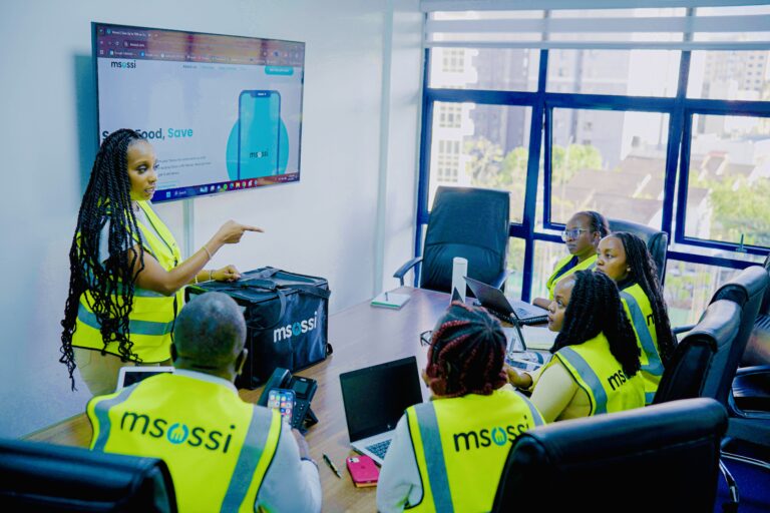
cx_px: 385
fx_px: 749
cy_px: 256
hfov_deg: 54.4
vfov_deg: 37.9
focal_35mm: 35
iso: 800
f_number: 2.8
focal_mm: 35
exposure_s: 1/60
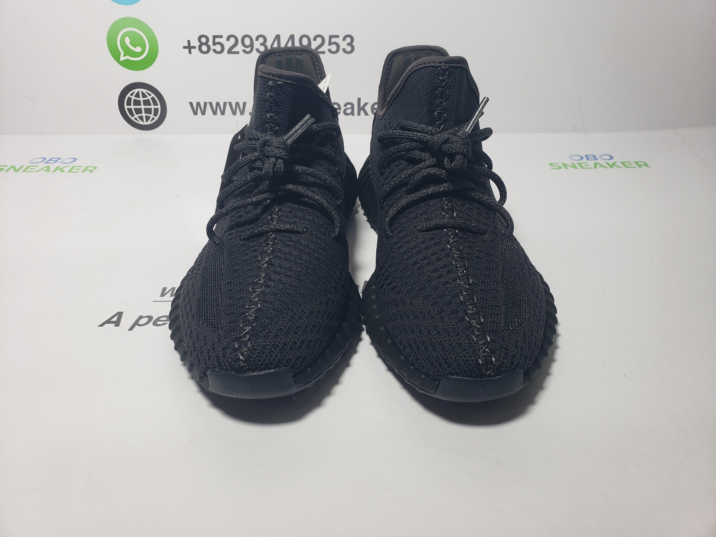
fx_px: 538
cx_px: 358
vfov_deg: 53.1
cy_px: 268
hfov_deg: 67.3
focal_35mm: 26
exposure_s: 1/171
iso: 50
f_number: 2.4
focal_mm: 4.3
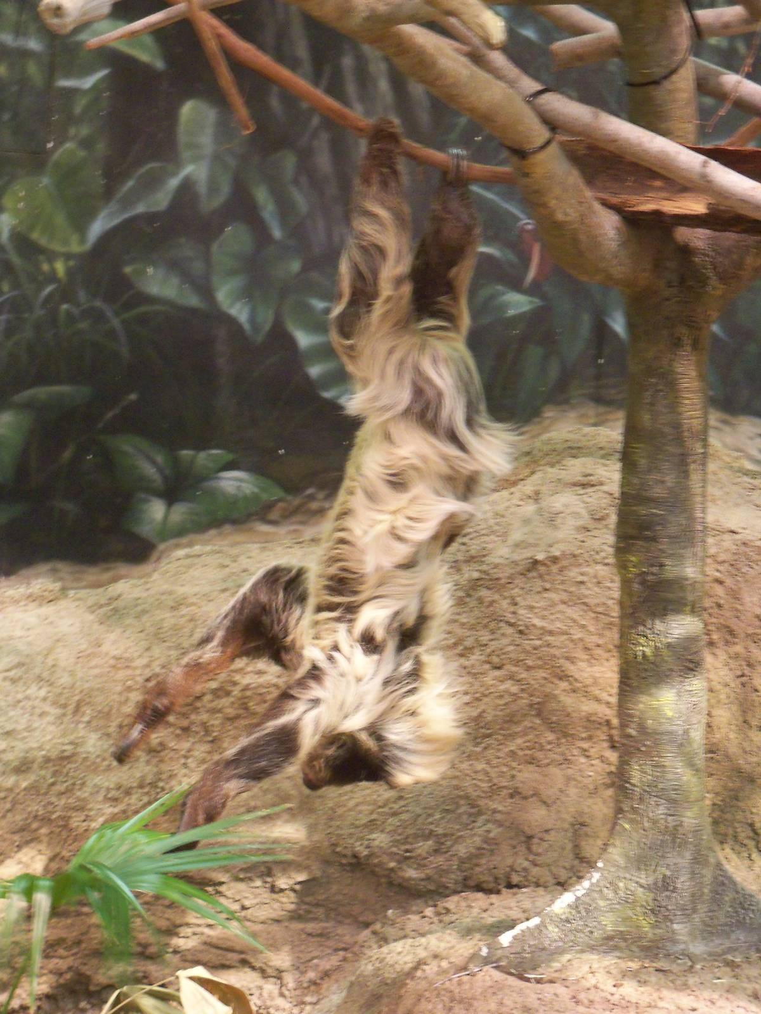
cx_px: 380
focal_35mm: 106
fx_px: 3107
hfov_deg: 14.0
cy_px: 507
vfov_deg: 18.5
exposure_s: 1/4
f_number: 4.2
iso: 400
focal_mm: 18.8
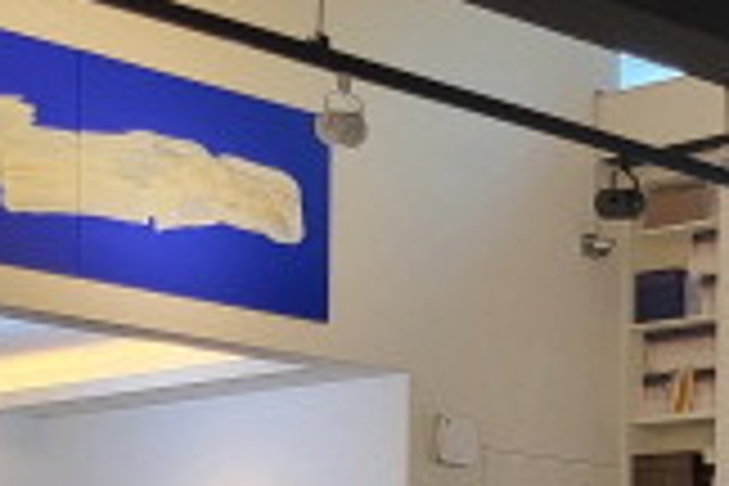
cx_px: 1048
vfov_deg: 12.2
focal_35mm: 108
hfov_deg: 17.3
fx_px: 2187
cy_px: 700
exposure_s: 1/120
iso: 125
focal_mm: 5
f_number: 1.8
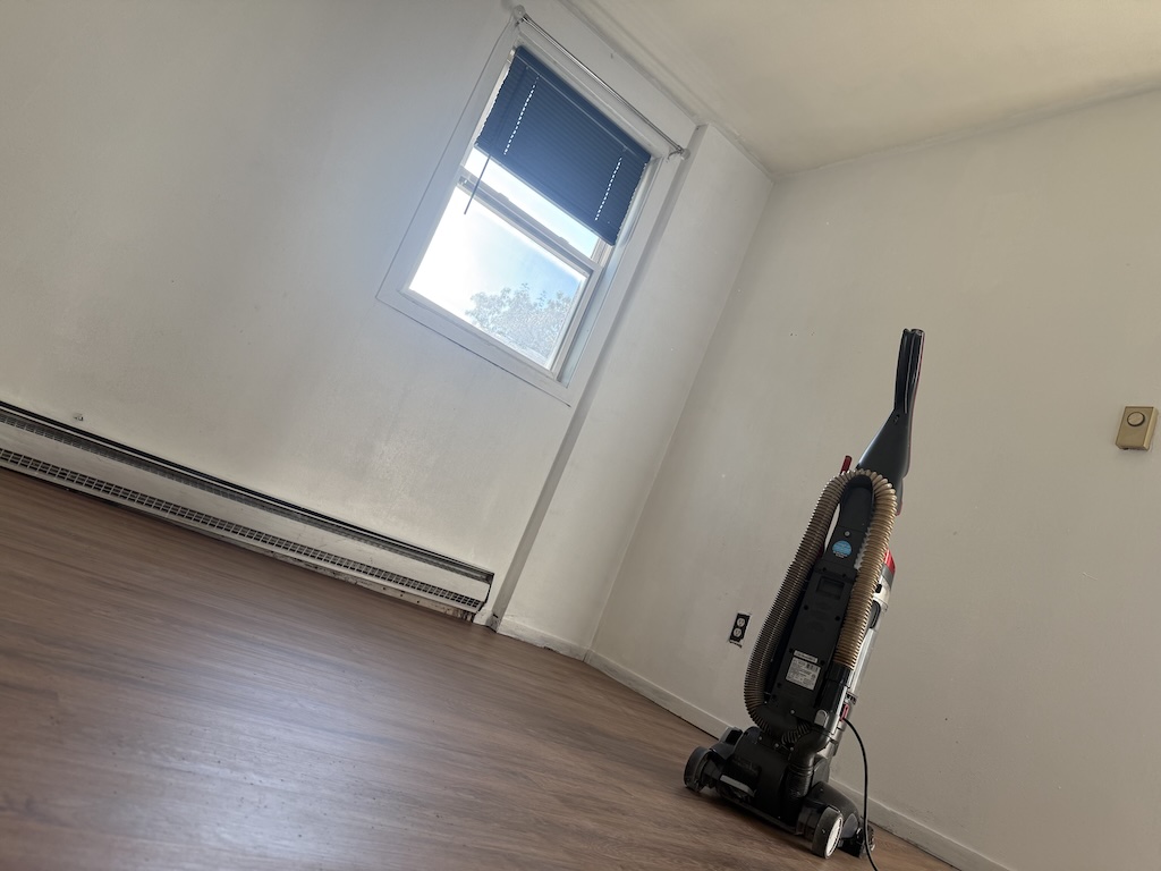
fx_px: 805
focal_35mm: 24
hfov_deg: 71.6
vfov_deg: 56.8
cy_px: 436
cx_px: 580
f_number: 1.78
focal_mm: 6.76
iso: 125
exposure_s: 1/243
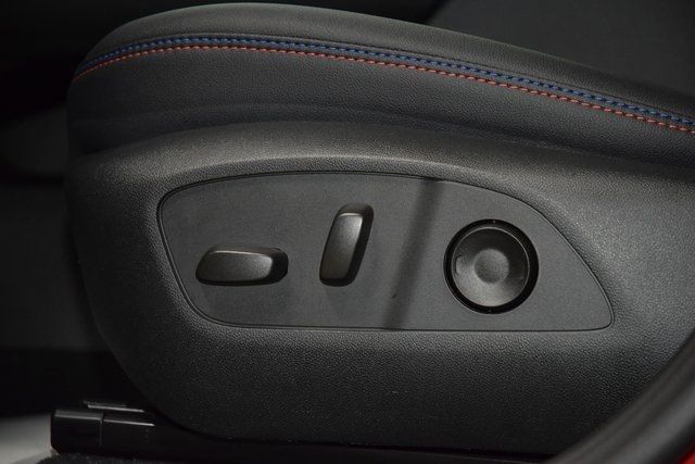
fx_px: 2027
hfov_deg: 19.5
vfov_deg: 13.0
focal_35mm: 105
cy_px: 232
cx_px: 348
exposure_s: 1/100
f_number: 4.5
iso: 2800
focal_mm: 70
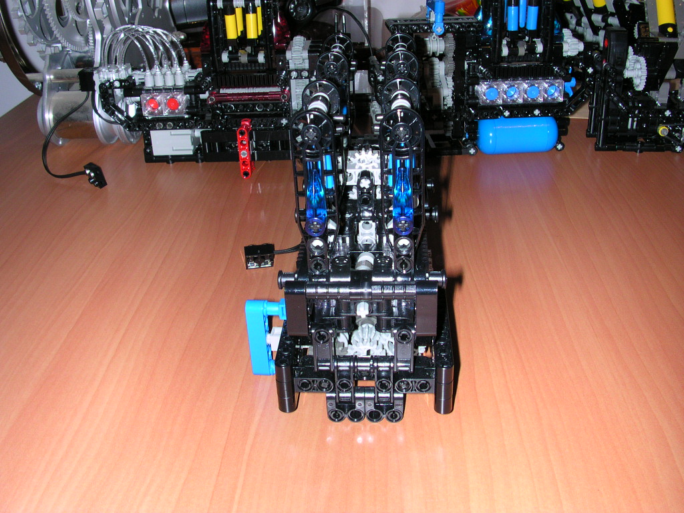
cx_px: 342
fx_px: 731
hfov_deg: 50.1
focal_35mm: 37
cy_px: 256
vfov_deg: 38.7
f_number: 4.5
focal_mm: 5.6
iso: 100
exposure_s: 1/60
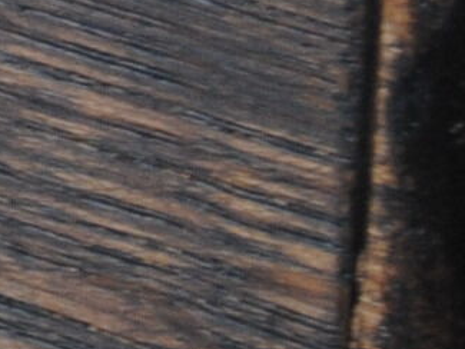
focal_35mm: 707
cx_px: -1550
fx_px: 9505
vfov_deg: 2.1
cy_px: -459
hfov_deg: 2.7
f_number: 5.6
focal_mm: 55
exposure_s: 1/30
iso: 400
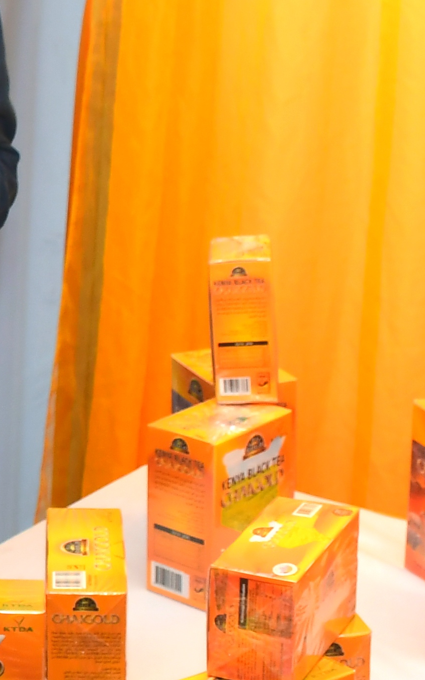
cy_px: 283
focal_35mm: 112
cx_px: -371
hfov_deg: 10.8
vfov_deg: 18.6
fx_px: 2076
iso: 640
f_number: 6.3
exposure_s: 1/160
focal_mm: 18
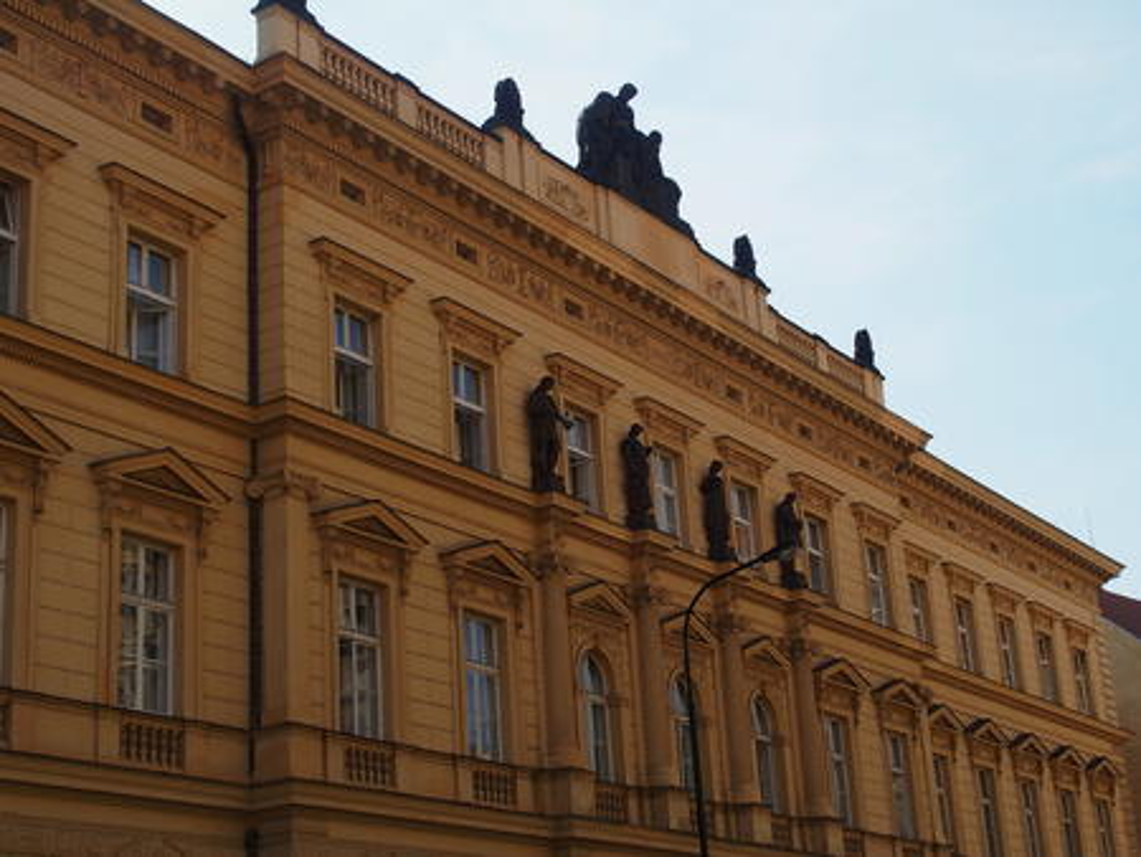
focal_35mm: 50
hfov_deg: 38.2
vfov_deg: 29.1
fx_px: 1649
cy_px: 428
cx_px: 570
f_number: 3.5
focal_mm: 10.8
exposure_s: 1/800
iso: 100
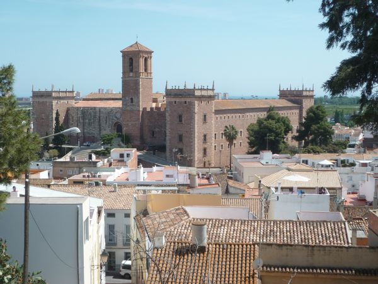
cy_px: 142
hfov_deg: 32.7
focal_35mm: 59
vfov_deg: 24.8
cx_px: 189
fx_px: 644
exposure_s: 1/800
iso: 100
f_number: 4
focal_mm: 10.5
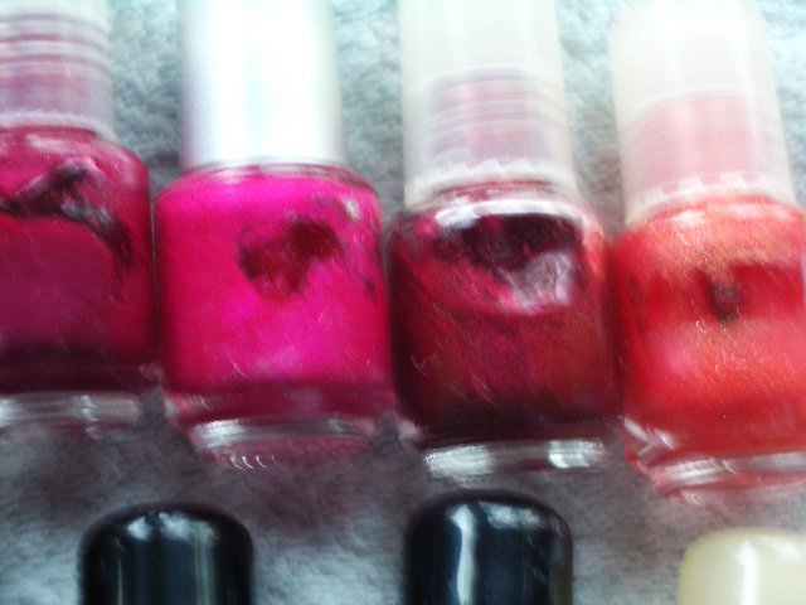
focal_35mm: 62
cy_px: 302
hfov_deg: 31.2
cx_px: 403
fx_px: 1444
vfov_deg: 23.7
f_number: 3.5
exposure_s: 1/4
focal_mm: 10.2
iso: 200
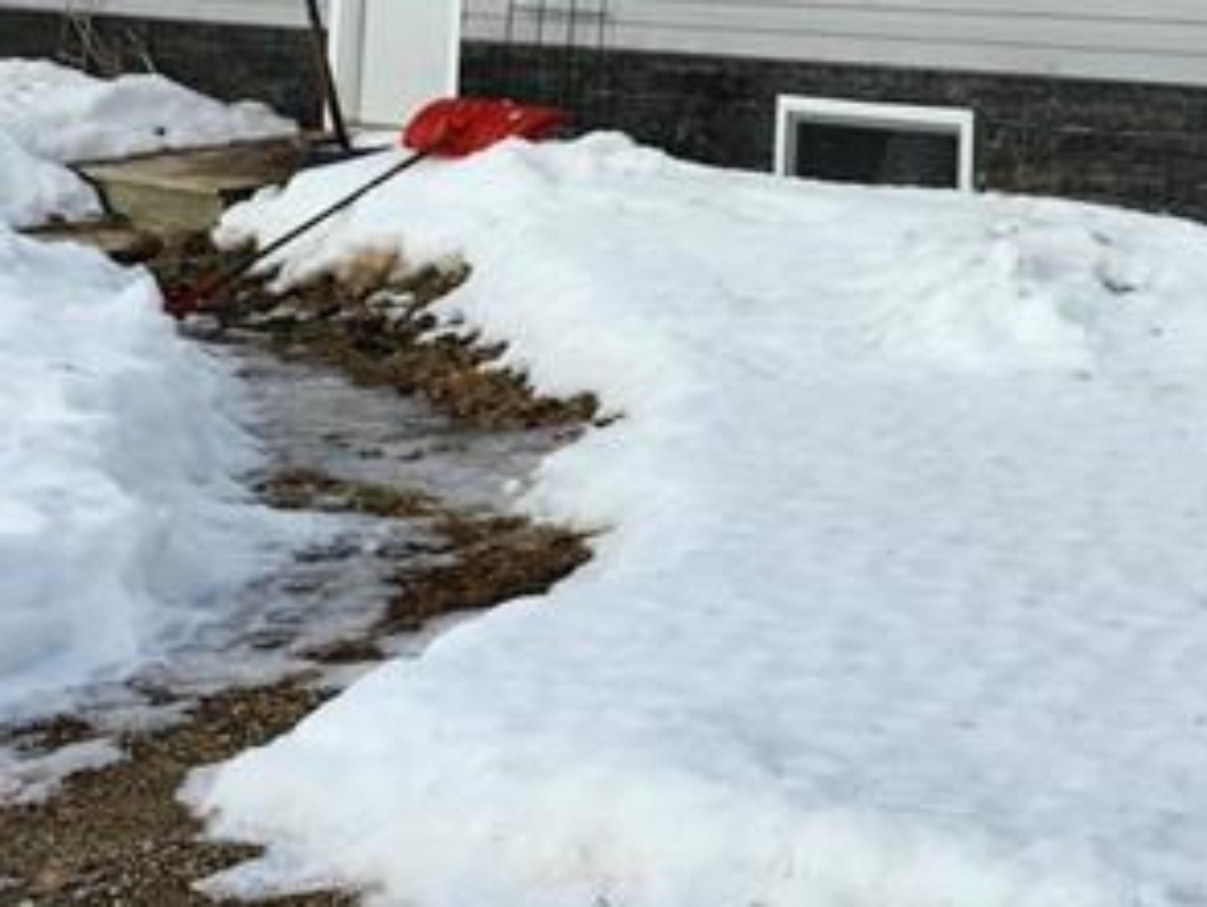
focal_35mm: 80
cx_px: 1708
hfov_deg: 21.3
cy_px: -468
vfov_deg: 16.7
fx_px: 2792
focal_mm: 5.54
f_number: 1.8
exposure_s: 1/1269
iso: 25
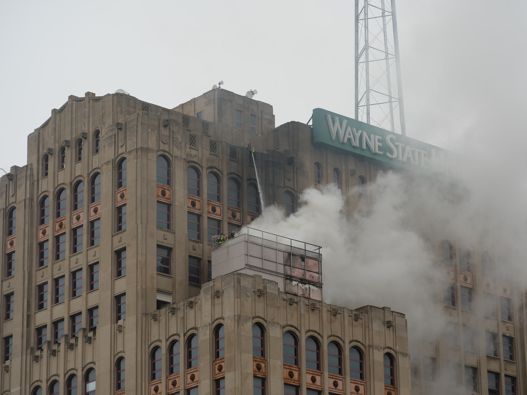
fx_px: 1979
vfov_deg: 11.4
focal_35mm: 130
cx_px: 264
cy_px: 198
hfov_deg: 15.2
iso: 200
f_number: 7.1
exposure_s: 1/200
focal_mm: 164.5
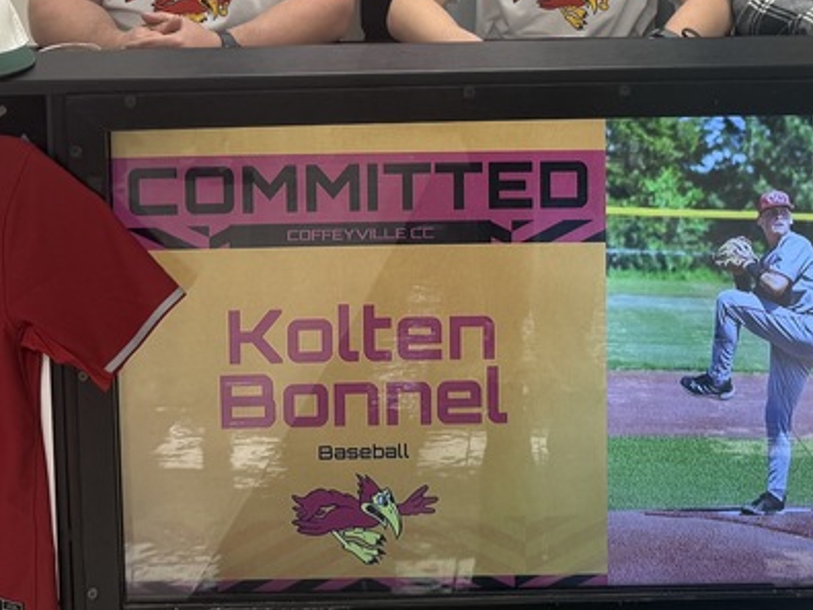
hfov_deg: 31.0
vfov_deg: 22.1
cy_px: -92
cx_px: 542
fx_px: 1456
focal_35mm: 62
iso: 80
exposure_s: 1/120
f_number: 1.78
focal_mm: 6.76
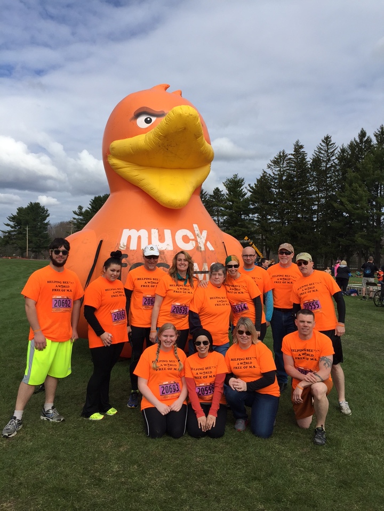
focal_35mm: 29
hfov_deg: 48.2
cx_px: 192
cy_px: 256
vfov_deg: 61.7
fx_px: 429
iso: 32
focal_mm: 4.15
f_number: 2.2
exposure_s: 1/1980
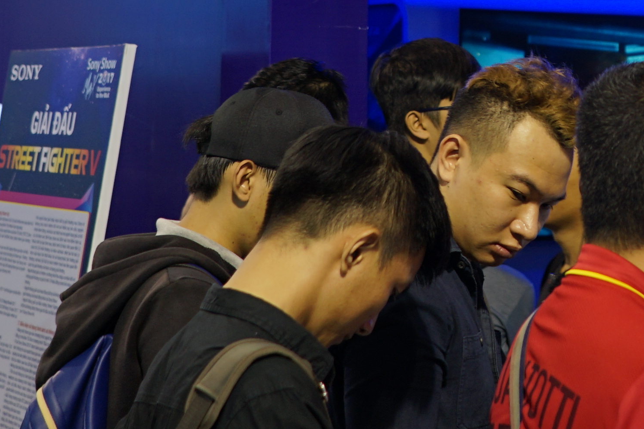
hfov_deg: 17.7
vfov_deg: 11.8
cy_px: -111
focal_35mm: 113
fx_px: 2021
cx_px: 625
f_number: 2.8
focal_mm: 28
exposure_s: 1/60
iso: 125
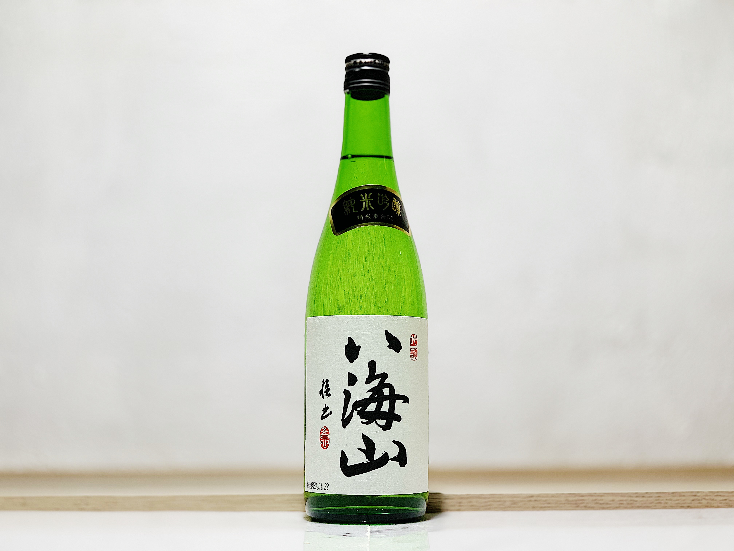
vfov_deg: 28.0
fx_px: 1103
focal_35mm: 52
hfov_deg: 36.8
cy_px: 276
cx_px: 367
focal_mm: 6
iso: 64
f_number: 2.4
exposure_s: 1/50
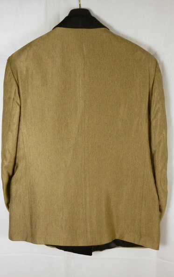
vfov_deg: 59.6
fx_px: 243
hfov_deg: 39.5
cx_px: 83
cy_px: 139
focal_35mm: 32
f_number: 3.4
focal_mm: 5.4
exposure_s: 1/200
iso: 400
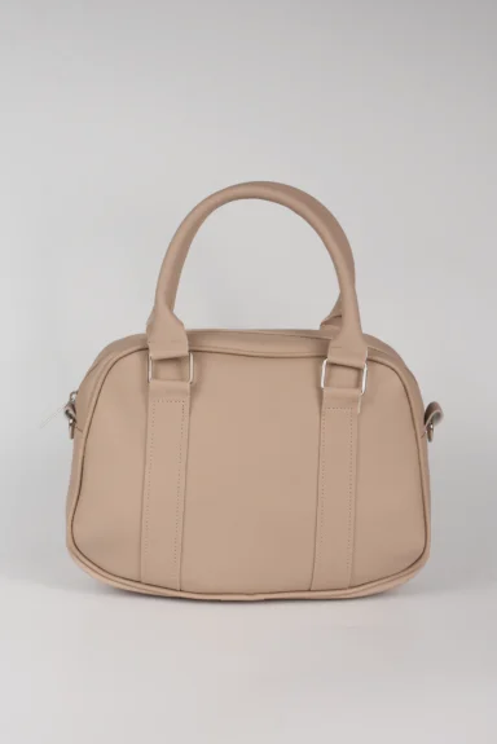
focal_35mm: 88
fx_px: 1820
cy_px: 425
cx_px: 239
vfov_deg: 23.1
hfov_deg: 15.5
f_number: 11
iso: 160
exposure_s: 1/10
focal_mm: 50
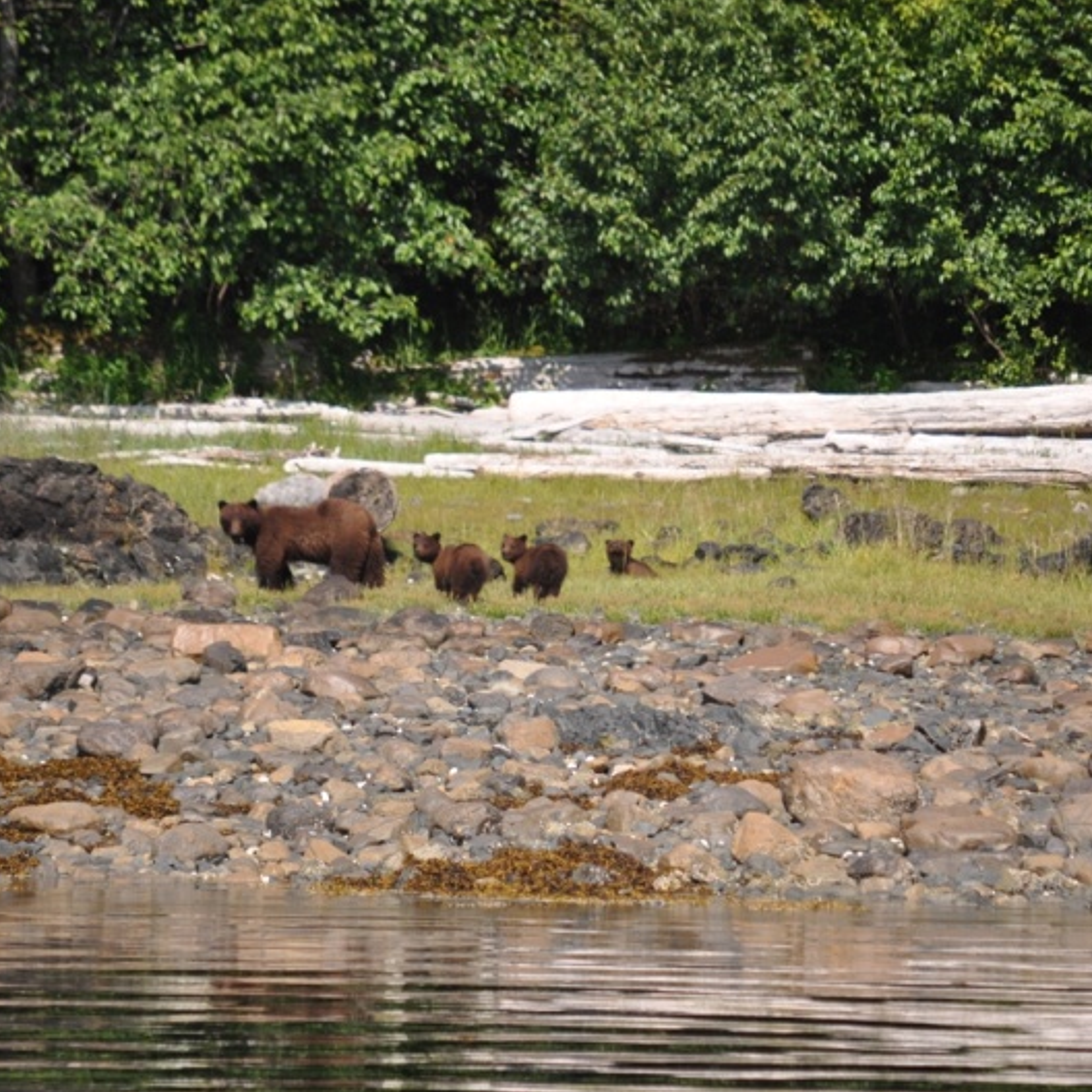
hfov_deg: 4.5
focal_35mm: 386
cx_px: 639
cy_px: 547
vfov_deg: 4.5
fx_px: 13776
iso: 200
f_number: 6.3
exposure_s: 1/640
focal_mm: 200
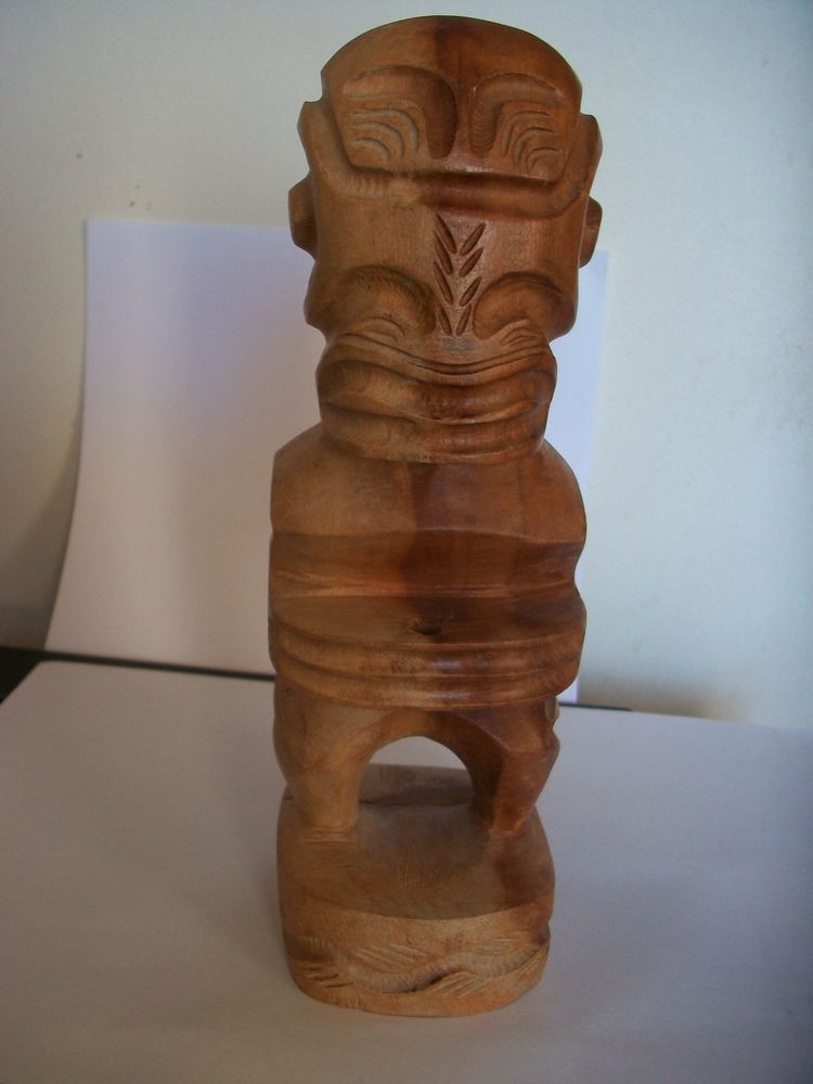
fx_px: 1065
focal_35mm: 34
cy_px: 542
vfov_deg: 54.0
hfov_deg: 41.8
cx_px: 406
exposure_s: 1/60
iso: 90
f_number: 2.8
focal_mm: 5.7
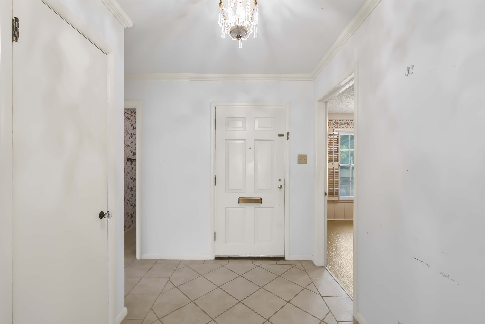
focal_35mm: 15
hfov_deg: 100.4
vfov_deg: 77.3
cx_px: 237
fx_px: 202
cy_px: 165
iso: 160
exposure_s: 1.6
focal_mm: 14
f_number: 8
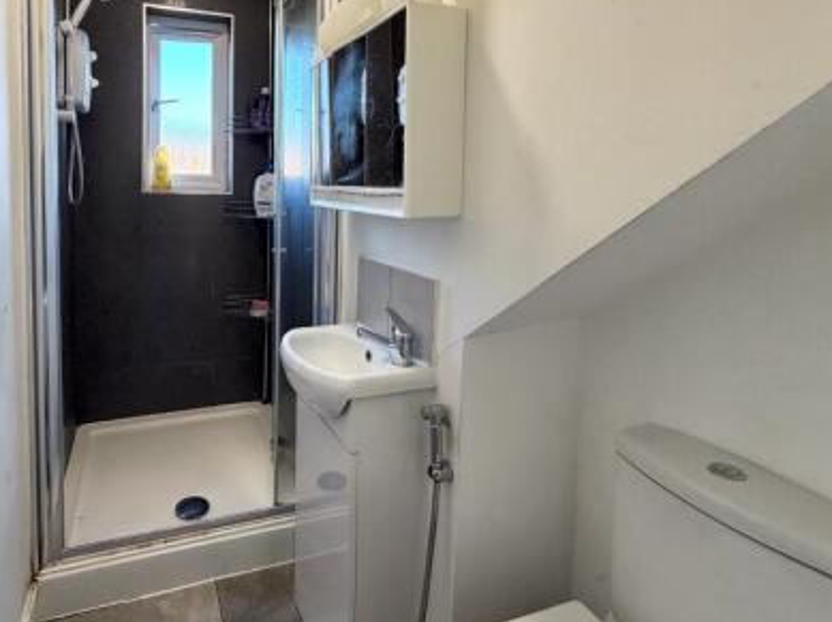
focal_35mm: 21
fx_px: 504
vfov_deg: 62.1
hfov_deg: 77.6
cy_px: 219
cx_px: 311
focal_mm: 2.22
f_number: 2.2
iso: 320
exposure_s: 1/121
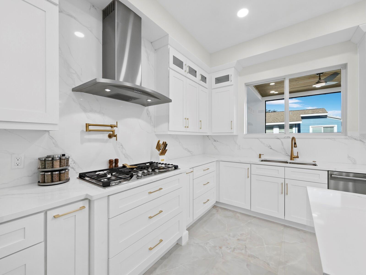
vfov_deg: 85.7
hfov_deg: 102.0
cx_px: 183
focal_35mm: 14
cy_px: 138
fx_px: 148
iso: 320
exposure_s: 1/8
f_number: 13
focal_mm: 7
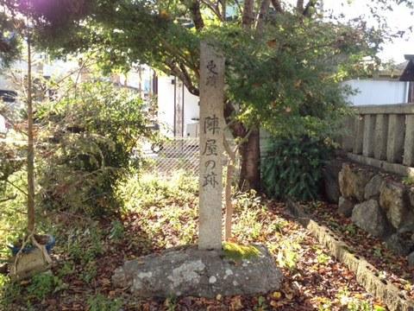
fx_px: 419
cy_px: 156
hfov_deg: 52.6
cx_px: 207
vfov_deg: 40.7
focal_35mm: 35
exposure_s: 1/120
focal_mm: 4.28
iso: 64
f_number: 2.4
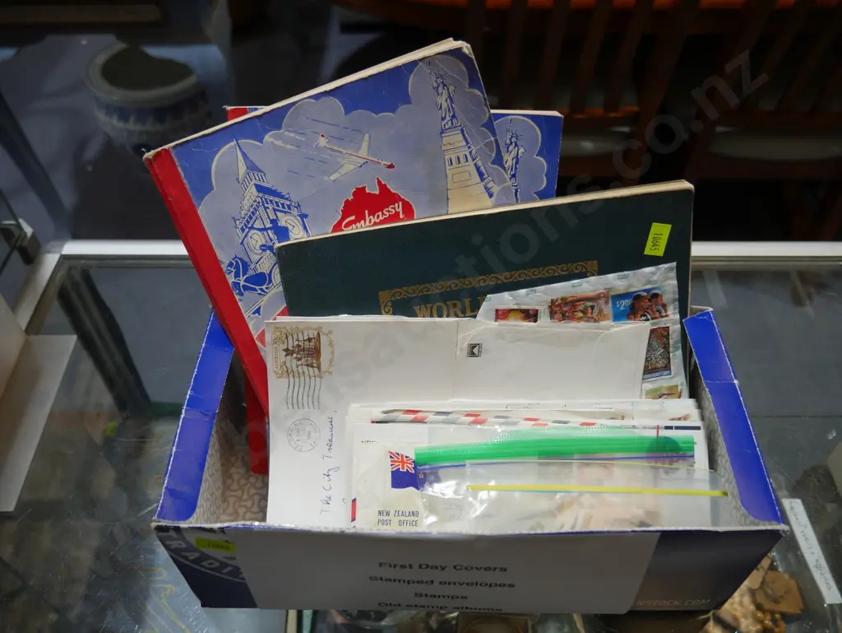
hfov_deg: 63.4
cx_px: 421
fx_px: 681
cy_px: 316
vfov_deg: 49.8
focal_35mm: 28
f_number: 3.5
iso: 200
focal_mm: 14
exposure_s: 1/100
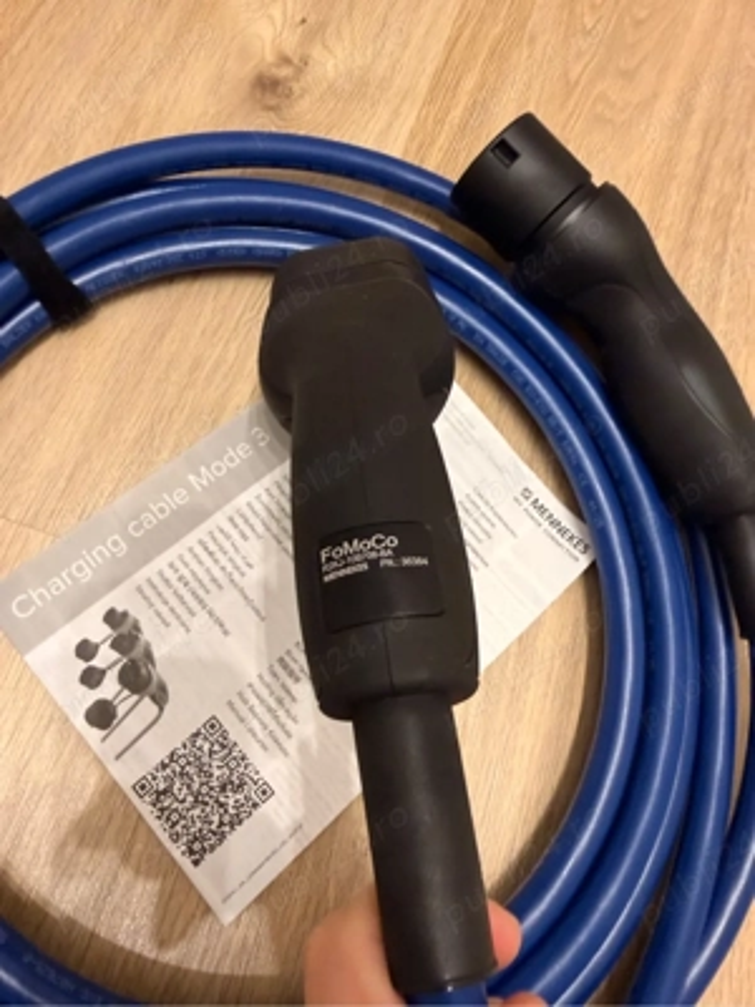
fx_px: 698
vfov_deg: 71.6
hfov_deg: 56.8
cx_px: 378
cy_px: 504
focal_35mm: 24
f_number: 2.2
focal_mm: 2.22
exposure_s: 1/50
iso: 200
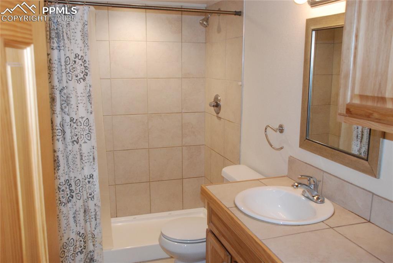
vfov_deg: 40.1
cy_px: 132
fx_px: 361
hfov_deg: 57.2
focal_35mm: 33
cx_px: 196
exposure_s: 1/100
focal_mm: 22
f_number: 5.6
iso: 1600
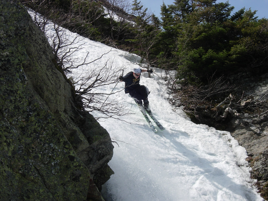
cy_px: 100
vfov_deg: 18.0
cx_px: 134
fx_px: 635
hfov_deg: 23.8
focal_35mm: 82
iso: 79
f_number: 6.8
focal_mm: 17
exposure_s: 1/406
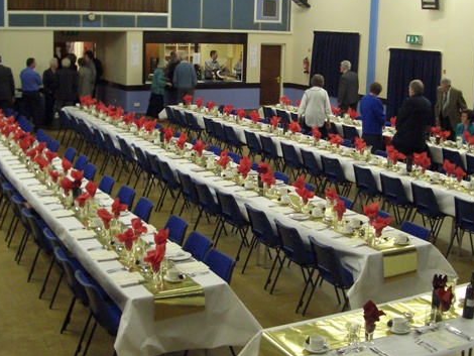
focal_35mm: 48
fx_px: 658
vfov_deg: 30.3
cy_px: 166
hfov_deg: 39.6
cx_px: 256
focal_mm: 5.8
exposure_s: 1/40
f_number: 2.6
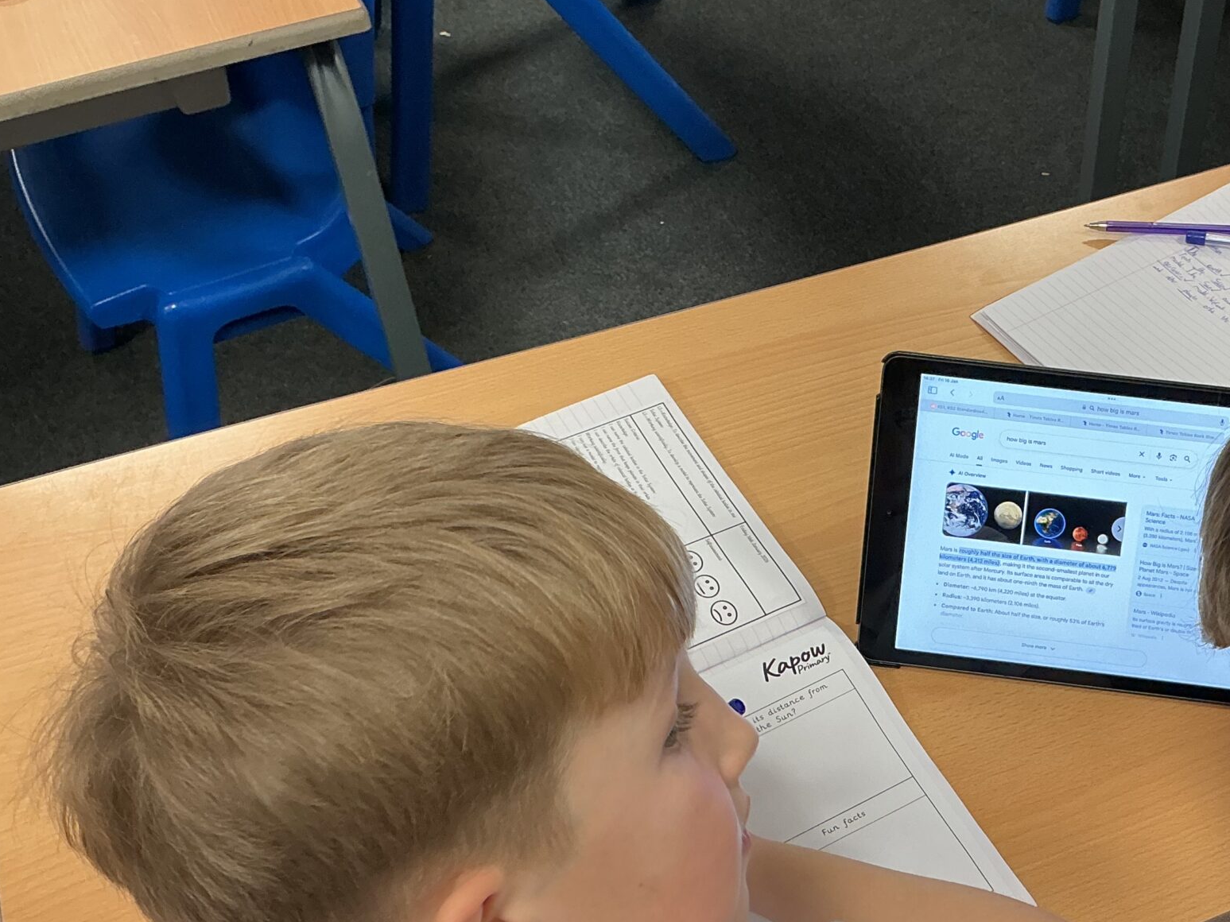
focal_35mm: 48
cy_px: 567
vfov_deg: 30.2
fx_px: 1705
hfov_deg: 38.3
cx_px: 976
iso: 64
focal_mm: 3
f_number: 1.8
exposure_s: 1/50
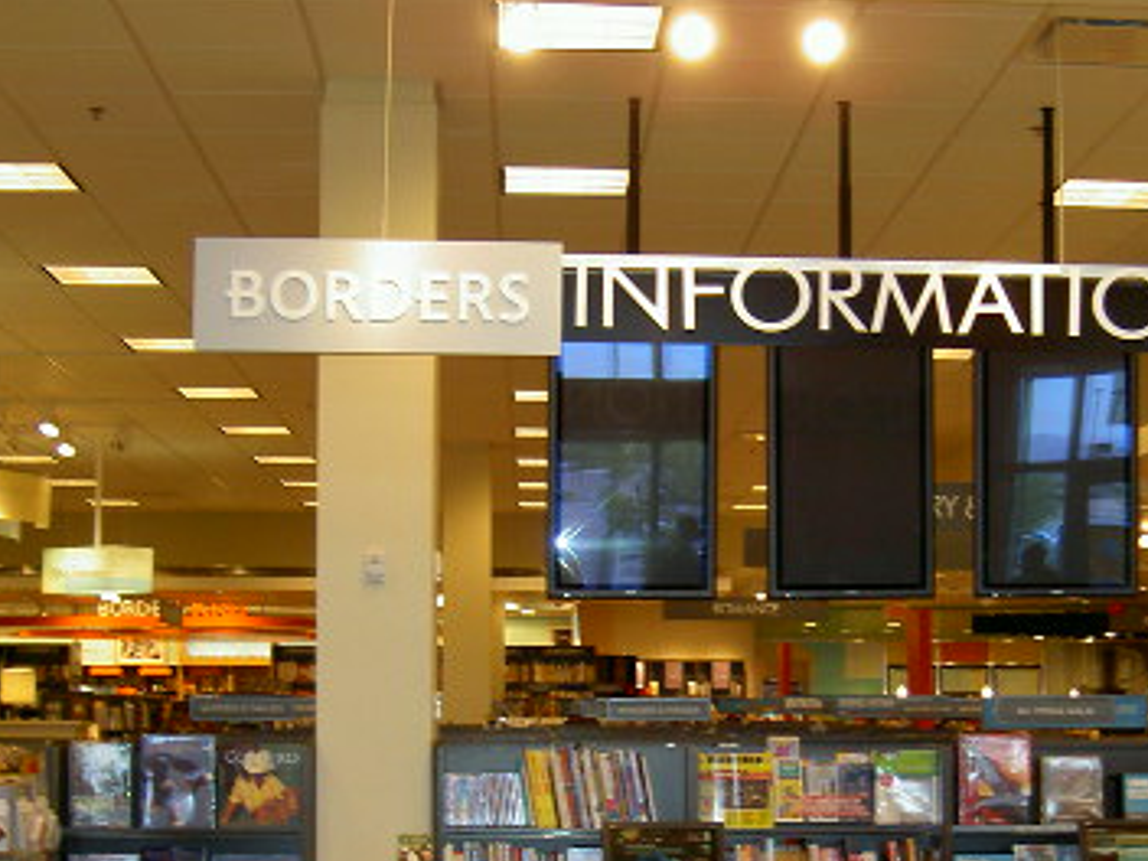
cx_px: 698
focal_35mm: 71
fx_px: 2355
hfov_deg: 27.3
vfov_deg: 20.6
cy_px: 642
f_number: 2.8
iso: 100
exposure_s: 1/59.5
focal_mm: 8
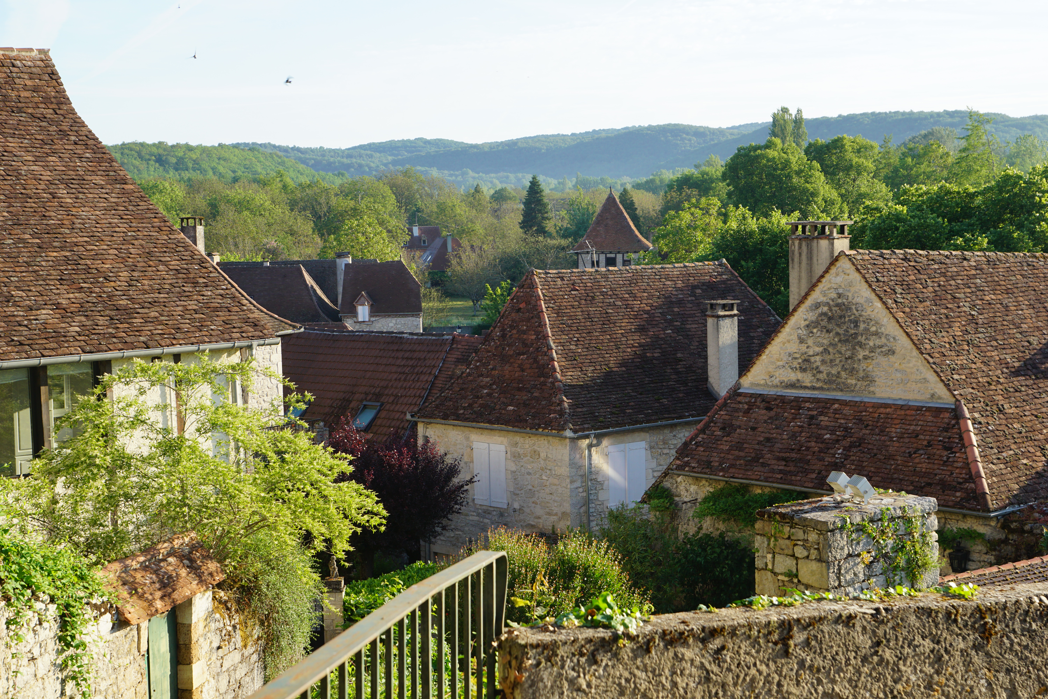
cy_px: 350
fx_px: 1528
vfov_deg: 25.8
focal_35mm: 52
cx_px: 524
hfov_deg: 37.9
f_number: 7.1
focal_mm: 35
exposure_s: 1/100
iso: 100
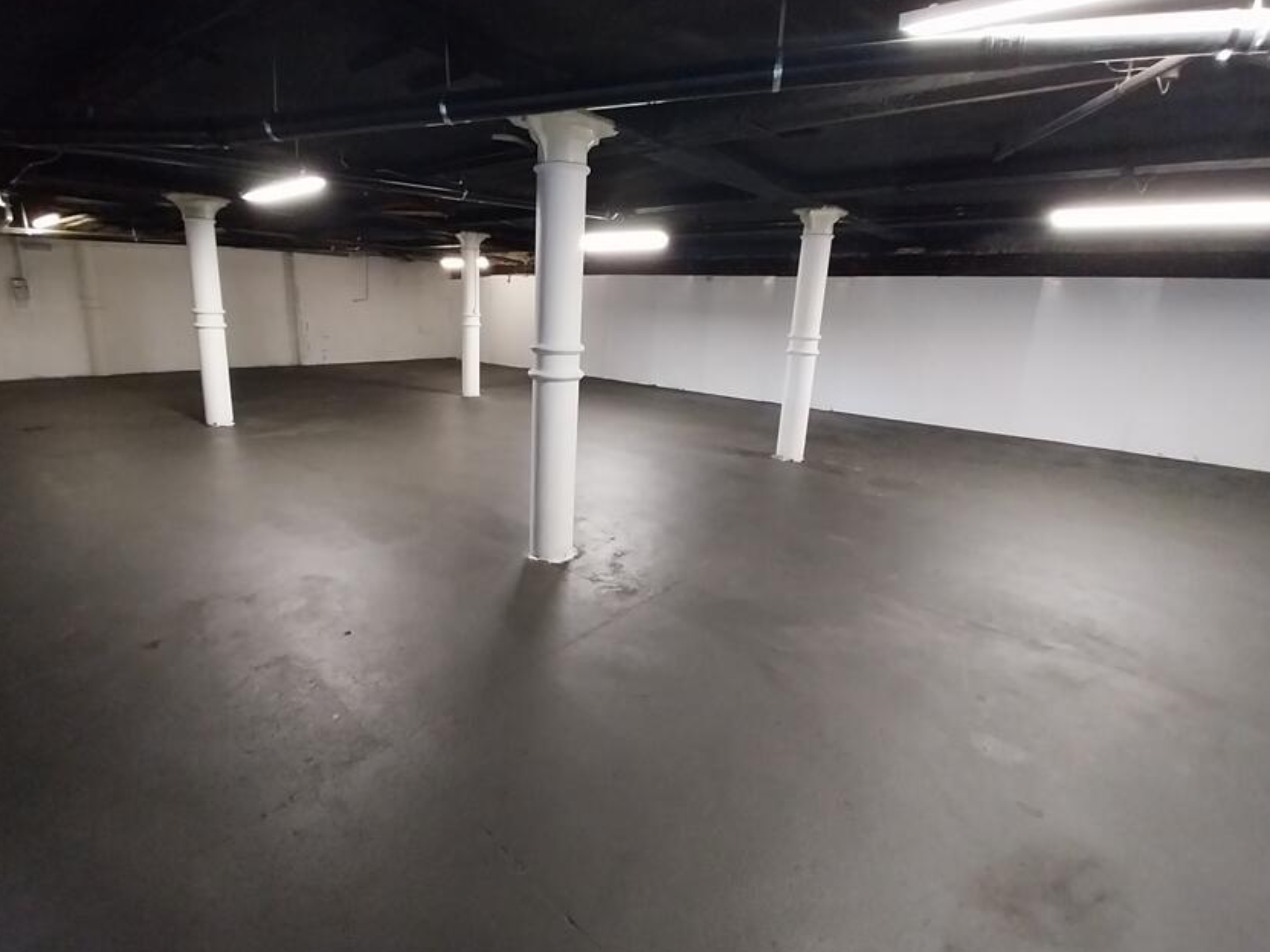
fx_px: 587
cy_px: 447
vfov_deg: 78.0
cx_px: 577
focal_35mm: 16
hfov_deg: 94.2
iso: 320
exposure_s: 1/16.7
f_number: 2.2
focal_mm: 1.13
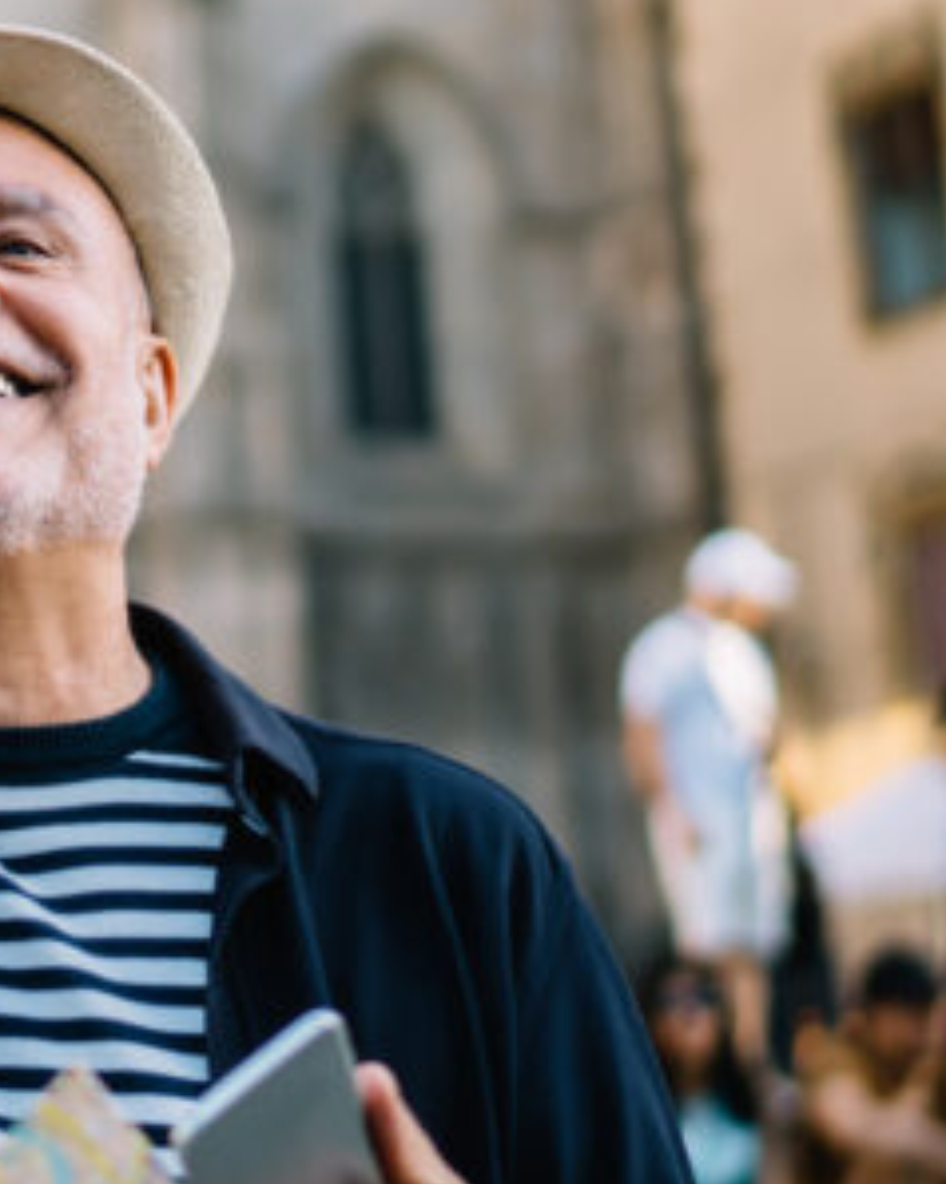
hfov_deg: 13.2
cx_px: -278
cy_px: 419
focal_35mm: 113
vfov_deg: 17.0
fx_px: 3959
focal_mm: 35
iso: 160
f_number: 1.4
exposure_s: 1/1000
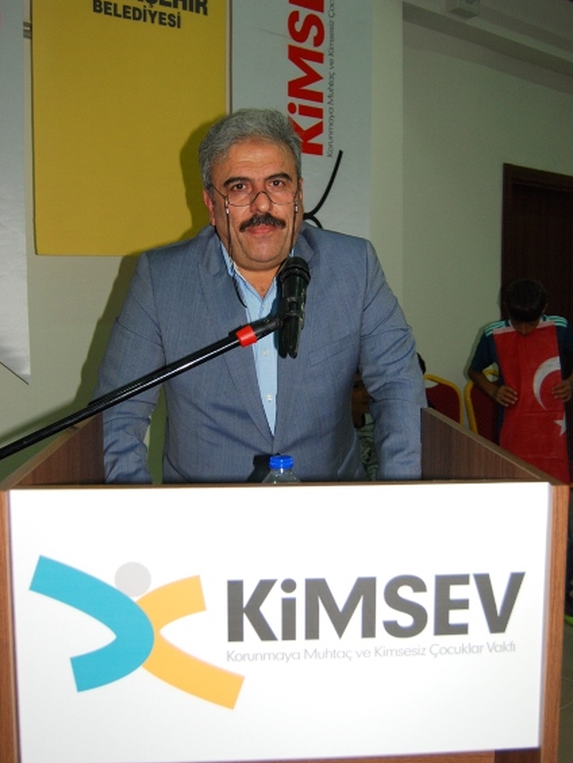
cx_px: 289
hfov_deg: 39.7
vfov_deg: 51.3
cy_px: 348
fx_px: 794
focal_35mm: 36
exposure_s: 1/60
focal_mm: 22
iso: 400
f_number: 4
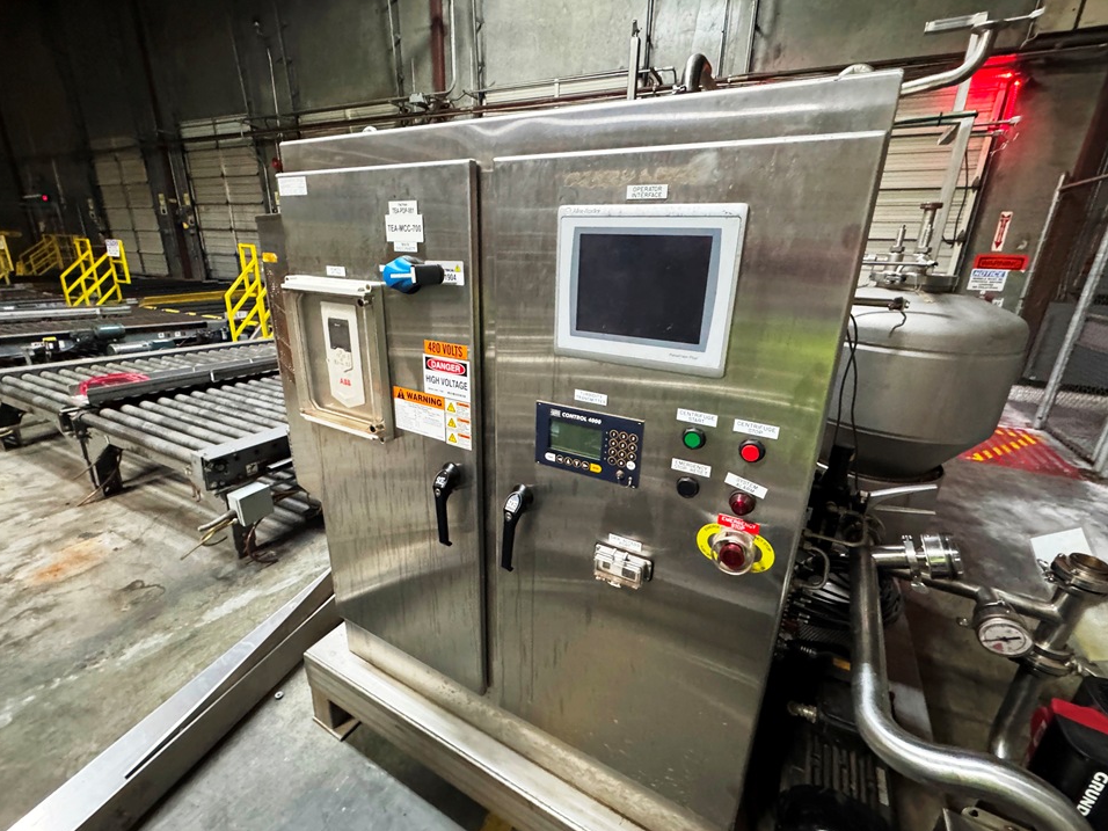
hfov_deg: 98.2
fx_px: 480
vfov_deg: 81.7
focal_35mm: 15
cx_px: 553
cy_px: 408
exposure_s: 1/60
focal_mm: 2.22
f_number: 2.2
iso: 1000
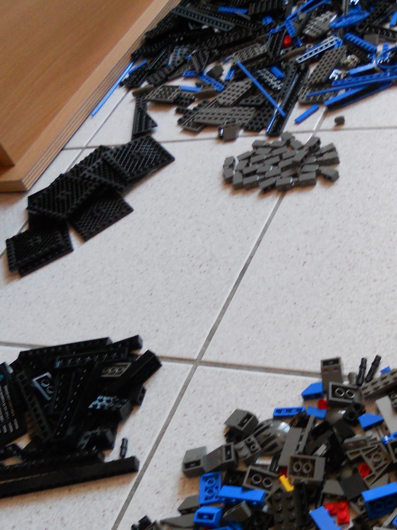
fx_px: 734
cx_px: 286
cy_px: 393
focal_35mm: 48
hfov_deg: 29.9
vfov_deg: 38.7
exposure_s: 1/30
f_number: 3.2
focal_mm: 4.9
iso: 250
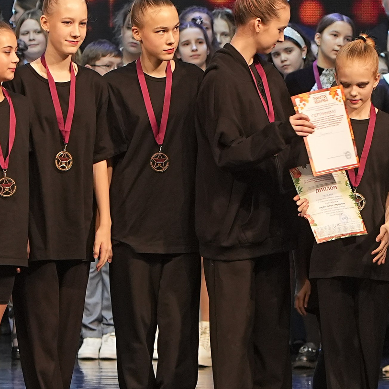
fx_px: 4831
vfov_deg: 4.6
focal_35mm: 380
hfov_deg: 4.6
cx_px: 291
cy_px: 107
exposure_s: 1/200
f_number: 4
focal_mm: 95
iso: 1250
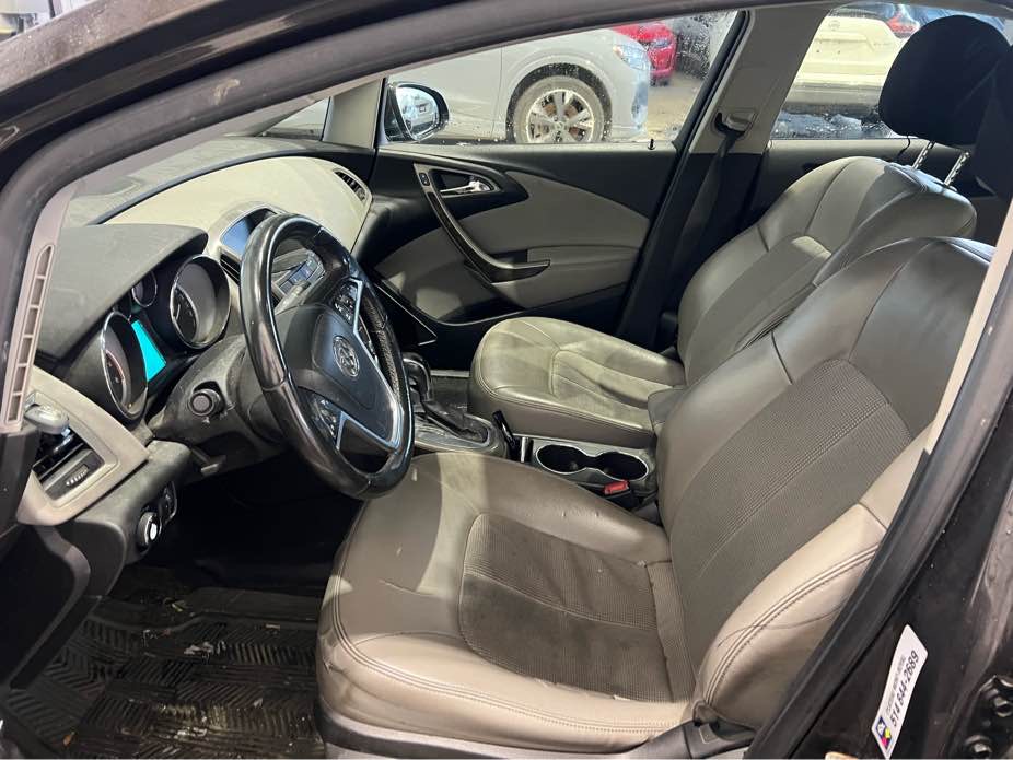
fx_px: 761
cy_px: 380
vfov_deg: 53.1
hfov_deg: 67.3
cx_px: 506
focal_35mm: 26
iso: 500
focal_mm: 5.7
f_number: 1.5
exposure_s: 1/60
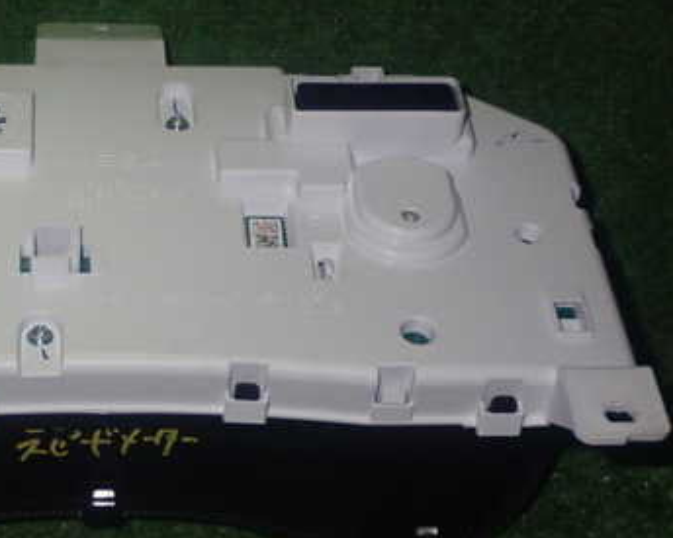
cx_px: 92
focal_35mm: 80
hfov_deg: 23.3
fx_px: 1593
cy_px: 325
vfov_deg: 19.1
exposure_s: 1/50
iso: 640
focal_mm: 8.4
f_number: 9
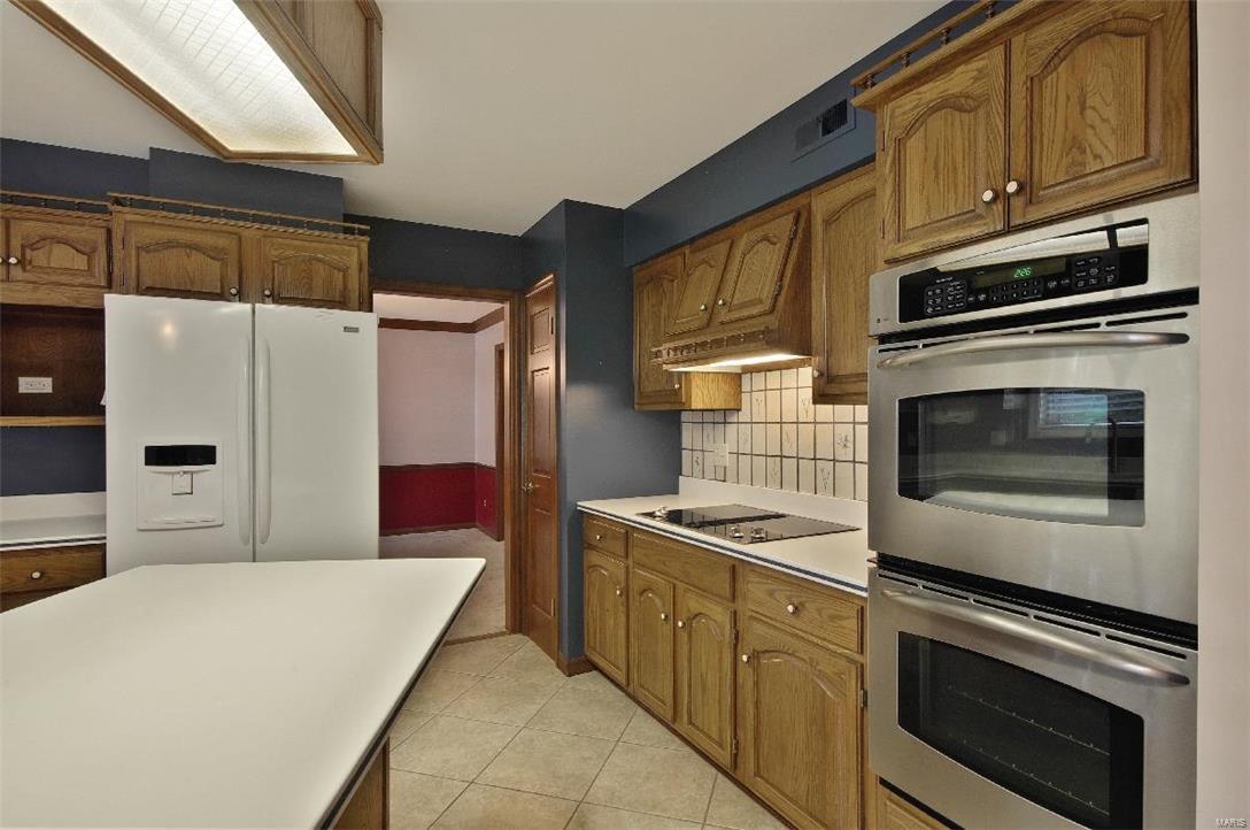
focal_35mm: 18
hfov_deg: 90.1
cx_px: 625
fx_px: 624
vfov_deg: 67.2
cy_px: 415
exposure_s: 1/1.67
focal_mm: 12
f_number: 13
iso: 200
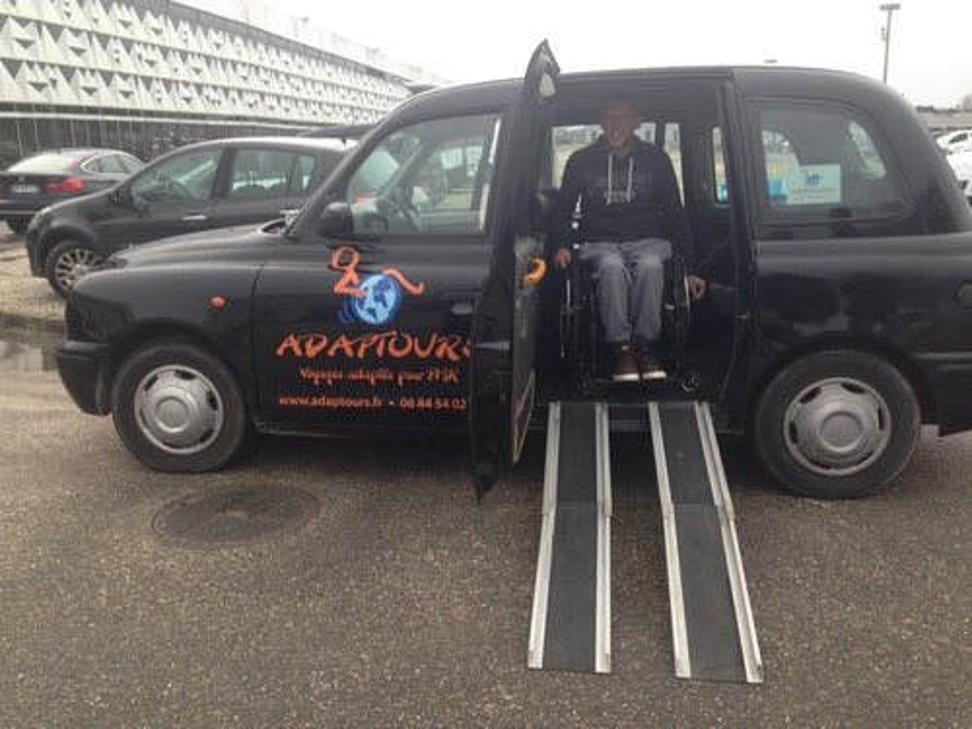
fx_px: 927
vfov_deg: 42.9
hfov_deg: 55.4
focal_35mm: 33
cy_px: 364
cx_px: 486
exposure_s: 1/60
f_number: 2.4
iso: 64
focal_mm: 4.12
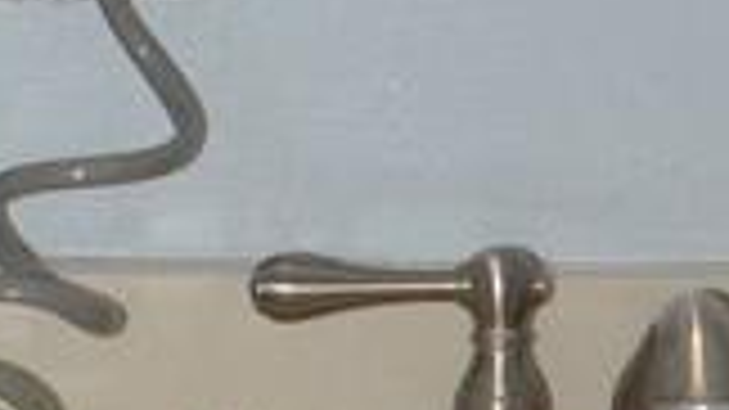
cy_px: -541
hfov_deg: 6.8
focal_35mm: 313
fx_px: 6048
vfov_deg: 3.8
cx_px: -425
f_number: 7.1
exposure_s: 1/250
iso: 2000
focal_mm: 21
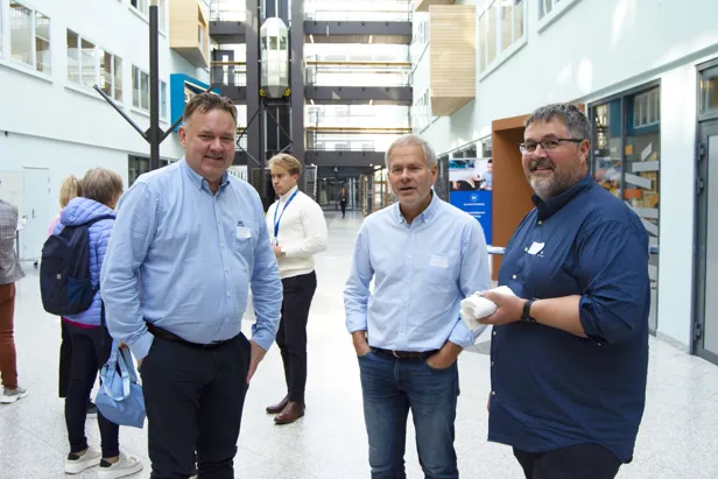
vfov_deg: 36.9
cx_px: 359
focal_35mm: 36
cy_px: 240
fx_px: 718
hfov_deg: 53.1
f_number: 7.1
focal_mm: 24
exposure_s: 1/200
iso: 1000
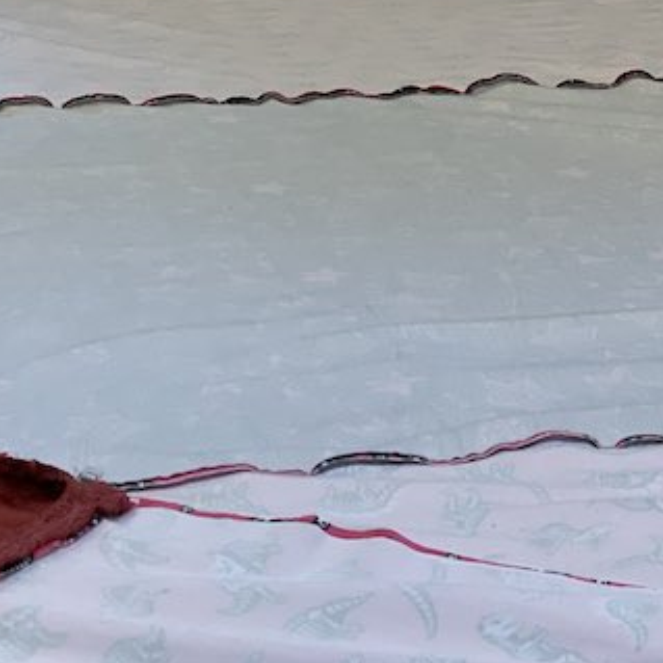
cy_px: 525
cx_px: 314
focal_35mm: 108
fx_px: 2340
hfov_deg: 16.1
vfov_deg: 16.0
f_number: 2.4
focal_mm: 6
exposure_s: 1/60
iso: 160
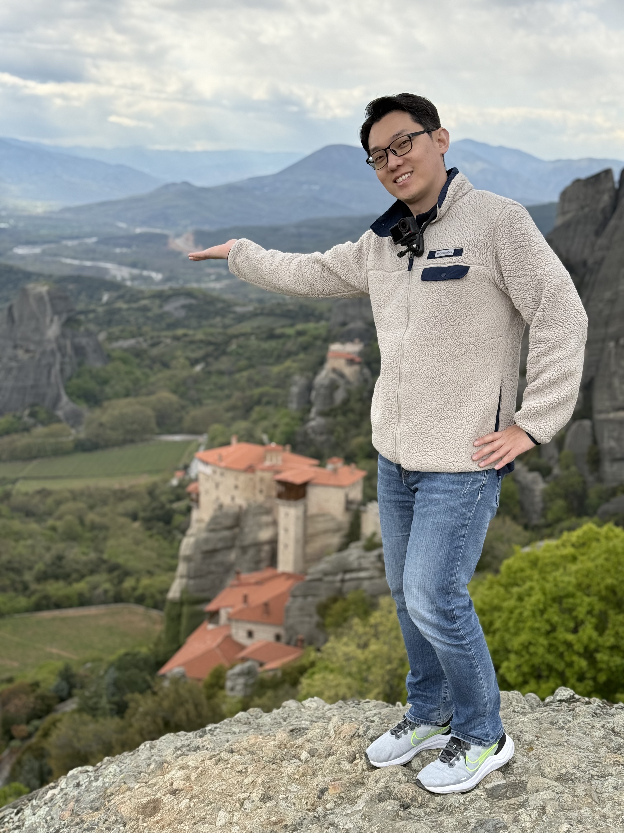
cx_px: 312
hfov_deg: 30.3
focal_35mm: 48
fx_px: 1154
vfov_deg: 39.7
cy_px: 416
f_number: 1.78
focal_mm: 6.76
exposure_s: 1/2088
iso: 100
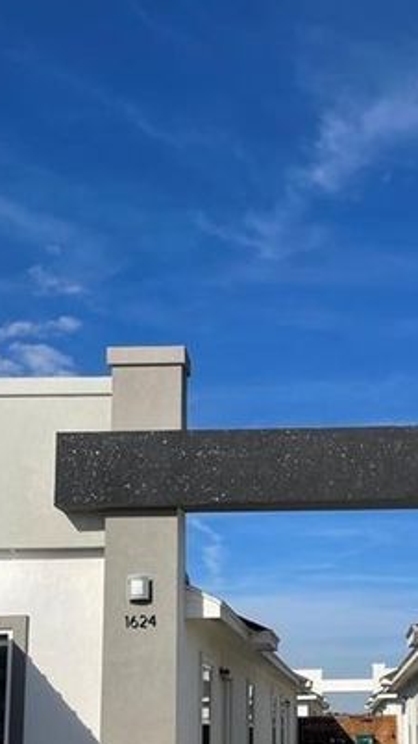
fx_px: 926
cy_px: 573
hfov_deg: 24.9
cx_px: 353
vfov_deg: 42.2
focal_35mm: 47
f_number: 1.6
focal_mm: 5.1
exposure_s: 1/6579
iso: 32
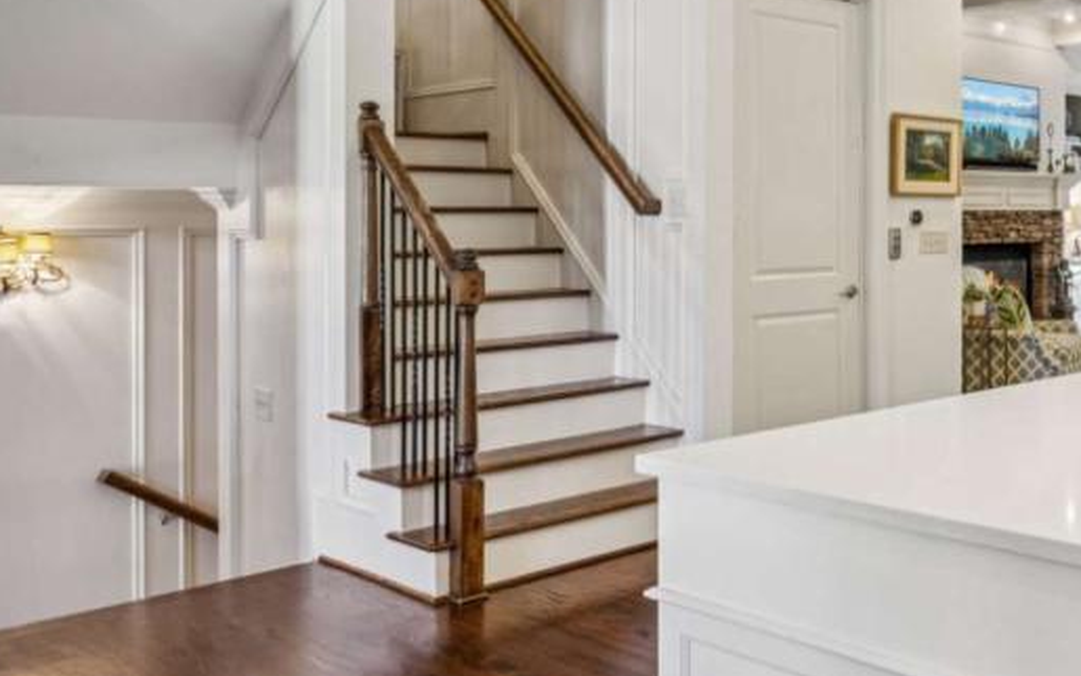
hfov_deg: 41.7
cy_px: 237
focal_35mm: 38
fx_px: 1120
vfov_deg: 33.4
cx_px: 1169
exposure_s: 1/40
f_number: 5.6
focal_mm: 16
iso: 400
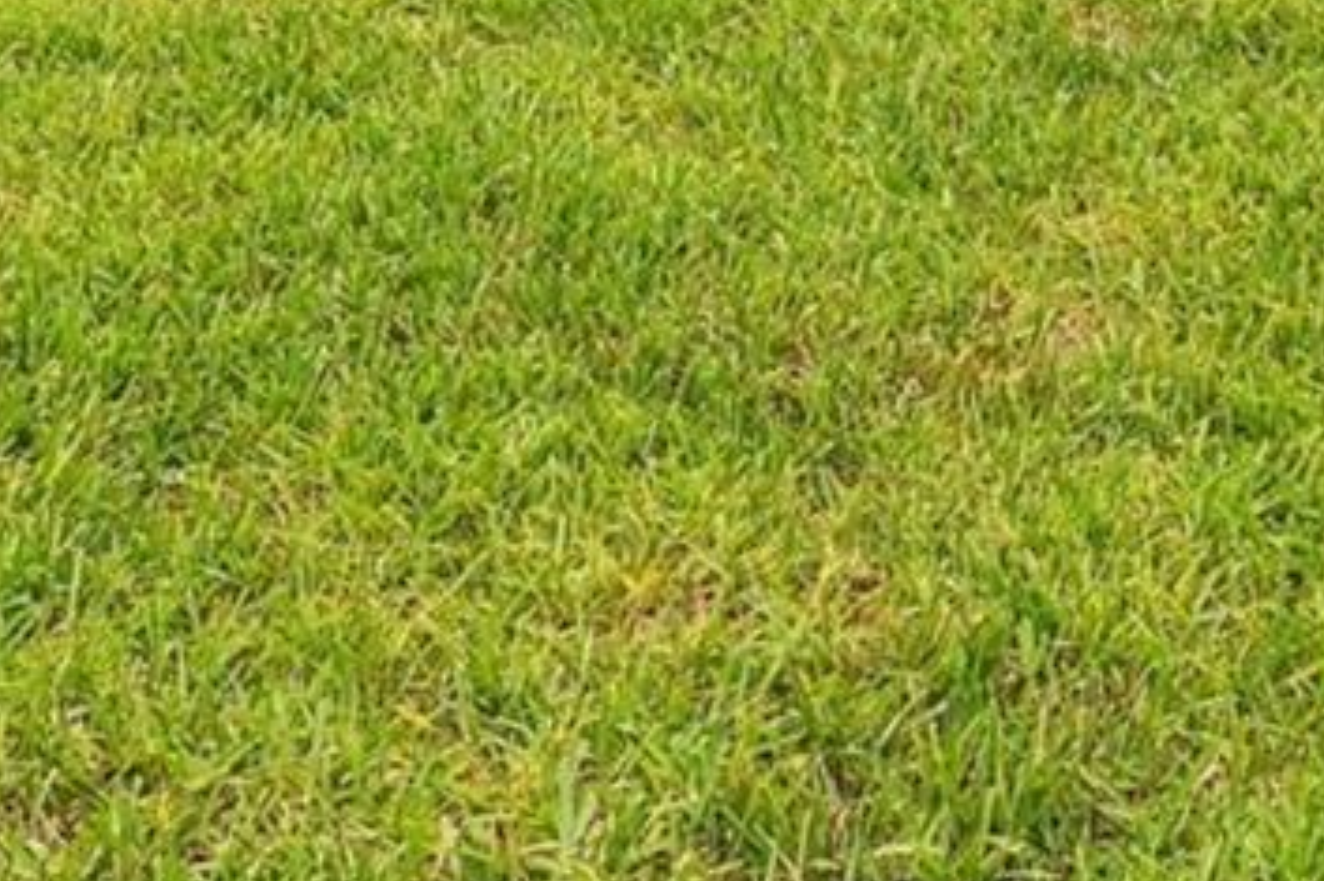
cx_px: 1129
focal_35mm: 68
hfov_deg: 28.8
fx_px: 2500
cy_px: -933
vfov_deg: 15.5
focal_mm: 10
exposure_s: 1/400
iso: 100
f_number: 7.1
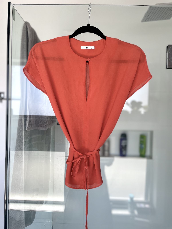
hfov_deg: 53.1
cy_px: 114
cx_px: 86
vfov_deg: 67.3
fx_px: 172
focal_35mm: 26
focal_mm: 4.2
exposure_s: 1/205
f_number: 1.6
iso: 40
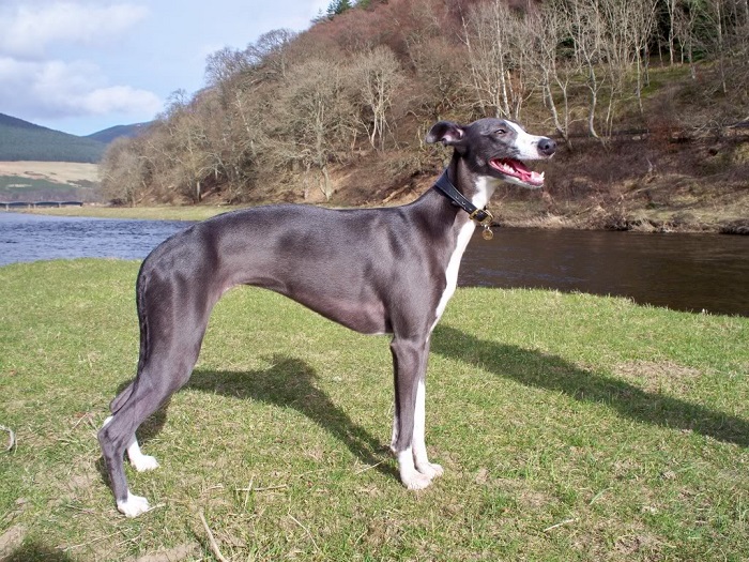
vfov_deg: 40.7
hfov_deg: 52.6
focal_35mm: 35
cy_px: 281
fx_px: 757
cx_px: 374
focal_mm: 7.54
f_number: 4.8
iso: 100
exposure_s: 1/250
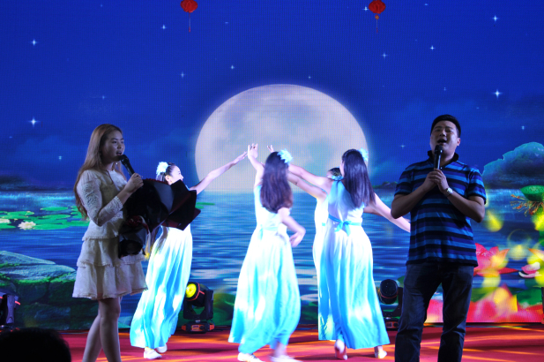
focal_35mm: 62
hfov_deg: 32.4
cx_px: 294
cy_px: 144
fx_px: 936
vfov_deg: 21.8
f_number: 4.2
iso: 200
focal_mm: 34
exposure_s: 1/60
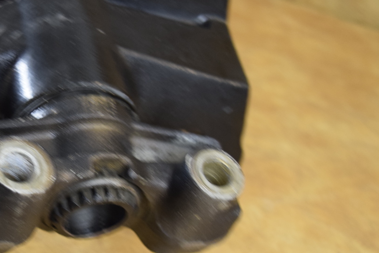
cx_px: 74
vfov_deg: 17.6
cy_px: 203
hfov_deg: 25.8
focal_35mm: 77
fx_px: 811
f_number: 5
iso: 800
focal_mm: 26
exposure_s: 1/125
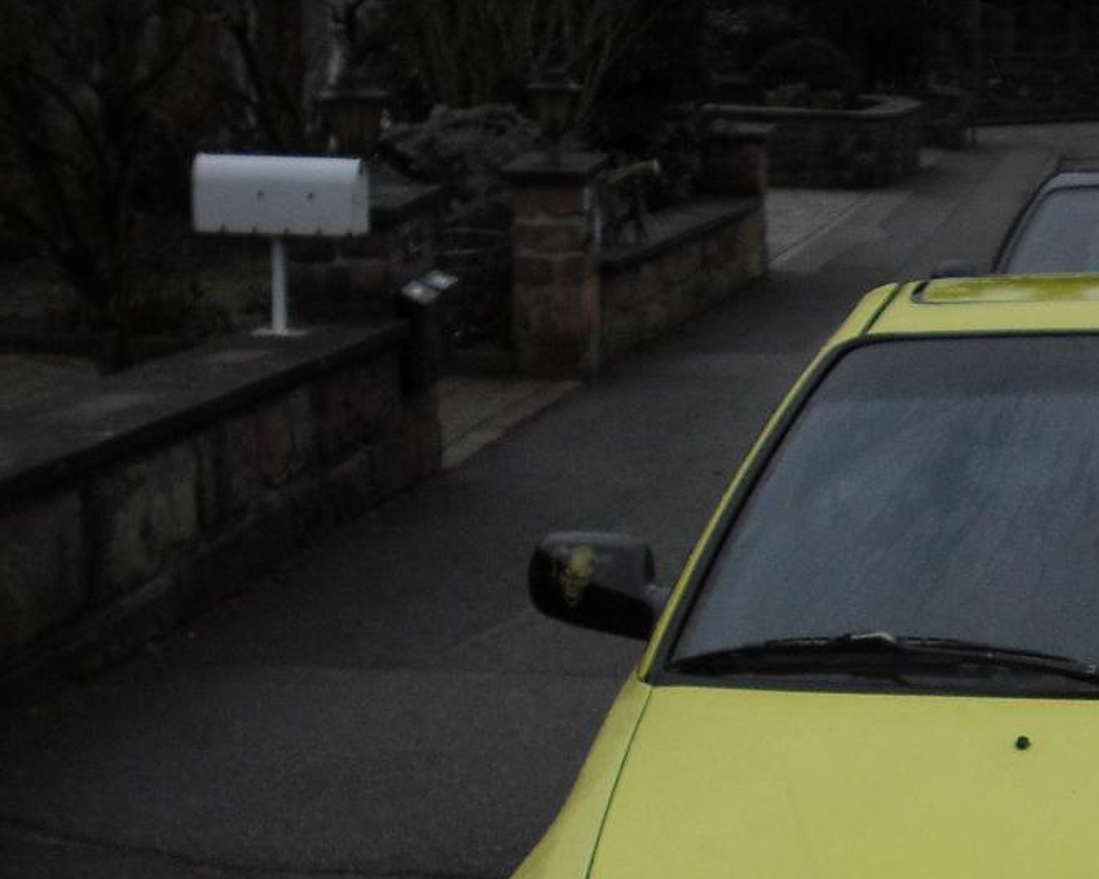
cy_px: 808
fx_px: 2960
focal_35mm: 91
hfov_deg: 20.1
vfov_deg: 16.6
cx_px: 1211
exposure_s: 1/200
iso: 100
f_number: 2.8
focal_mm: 6.2
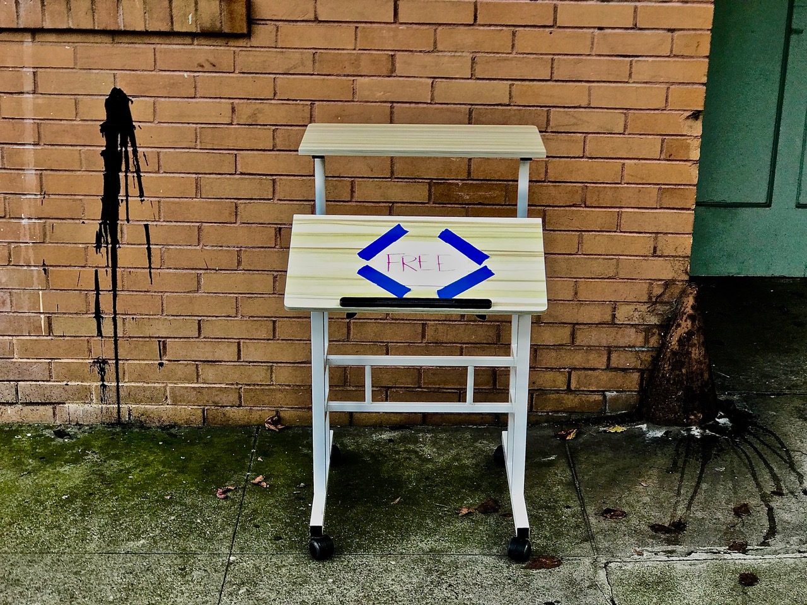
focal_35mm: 57
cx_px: 404
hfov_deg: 33.8
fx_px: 1329
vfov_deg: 25.7
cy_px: 302
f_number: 2.8
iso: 25
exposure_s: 1/60
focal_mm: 6.6
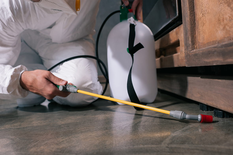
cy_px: 78
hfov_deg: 54.4
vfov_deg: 37.9
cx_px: 116
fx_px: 227
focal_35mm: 35
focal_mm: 35
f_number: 5
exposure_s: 1/200
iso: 500
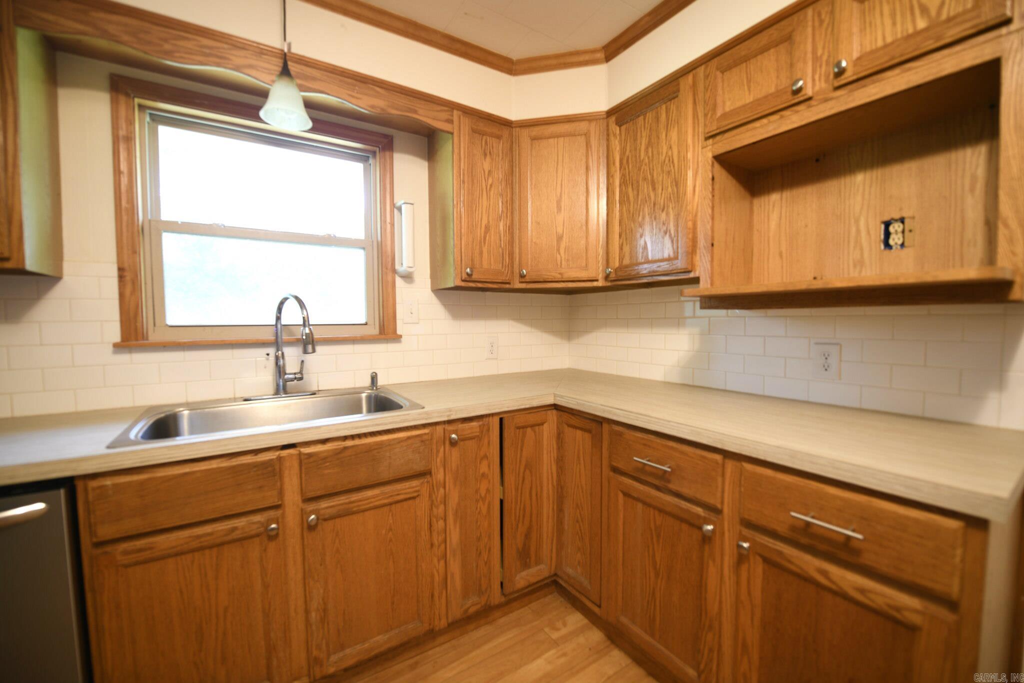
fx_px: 398
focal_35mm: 14
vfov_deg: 81.2
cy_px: 342
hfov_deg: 104.3
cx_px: 512
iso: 250
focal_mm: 14
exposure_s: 1/15
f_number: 2.8
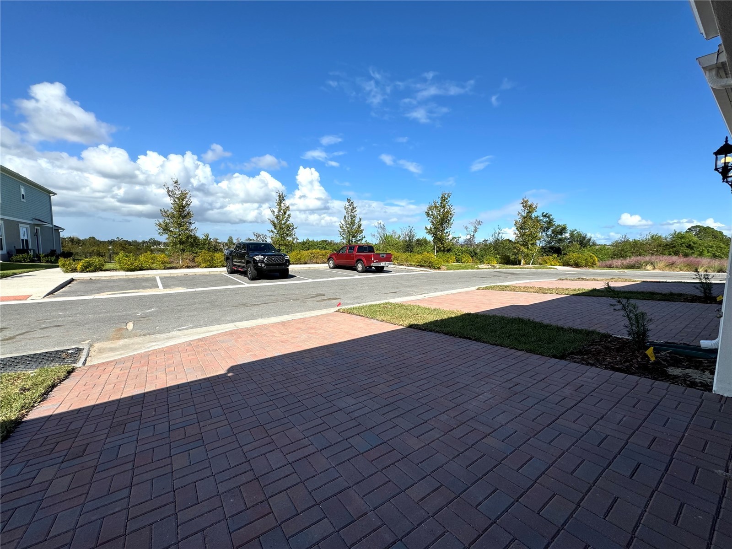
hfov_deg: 102.1
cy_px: 274
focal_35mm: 14
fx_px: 296
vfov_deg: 85.7
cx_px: 366
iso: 50
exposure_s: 1/1370
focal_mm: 2.22
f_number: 2.2
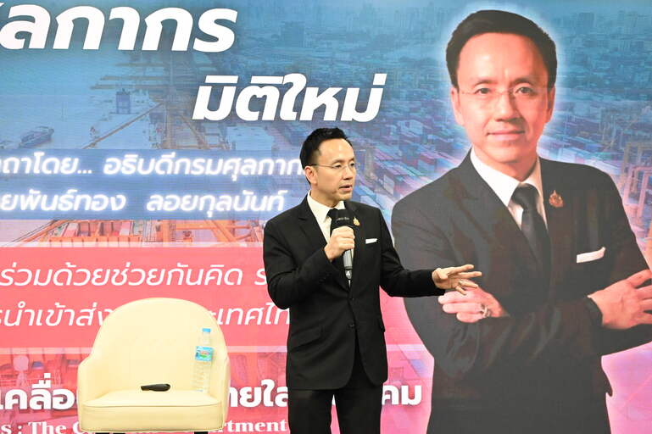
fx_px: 1140
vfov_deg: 21.6
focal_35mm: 63
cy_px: 217
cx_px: 326
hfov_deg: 31.9
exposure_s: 1/160
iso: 12800
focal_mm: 63
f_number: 10
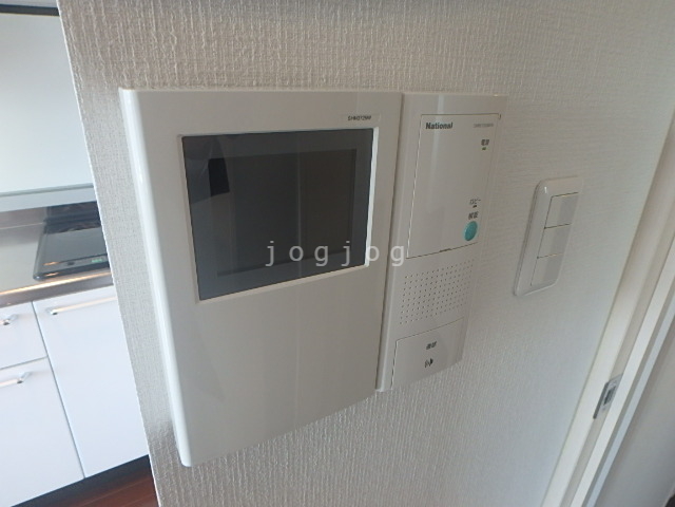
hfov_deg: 79.0
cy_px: 254
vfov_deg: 63.4
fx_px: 409
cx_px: 338
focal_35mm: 21
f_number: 3.5
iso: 200
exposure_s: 1/40
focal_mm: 3.7
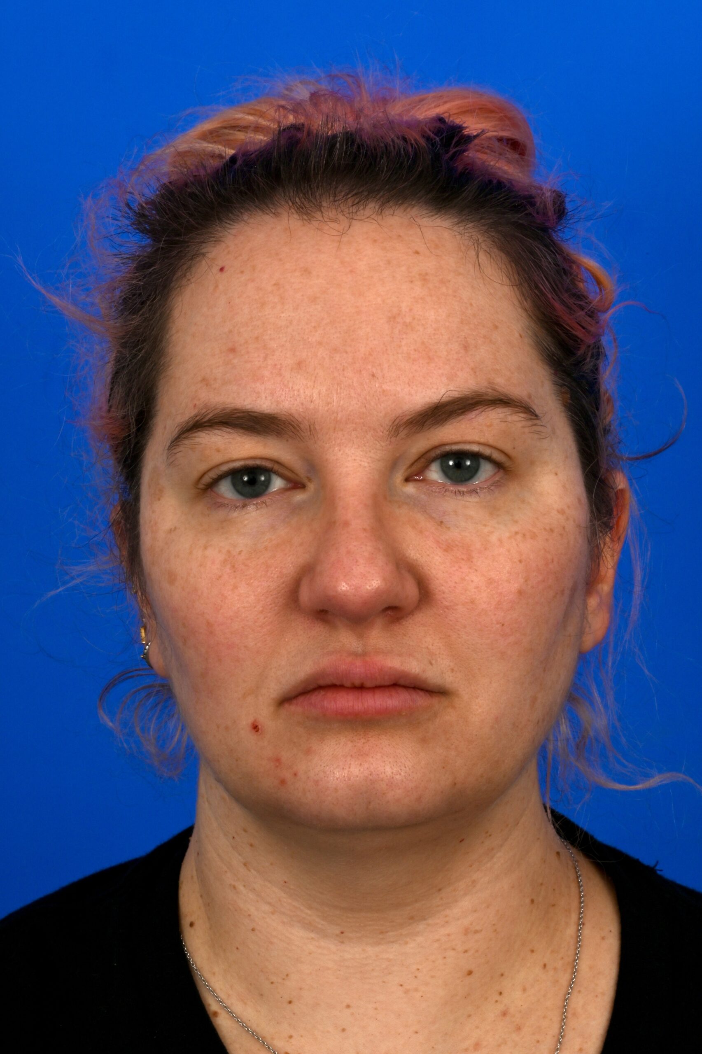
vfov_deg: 19.5
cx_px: 351
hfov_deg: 13.0
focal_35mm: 105
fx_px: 3073
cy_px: 527
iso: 200
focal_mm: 105
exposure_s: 1/25
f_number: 36
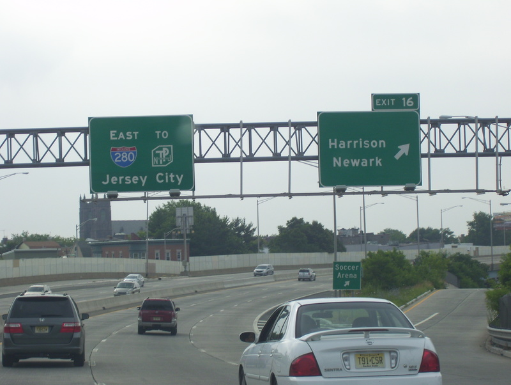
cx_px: 256
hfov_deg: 18.2
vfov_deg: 13.7
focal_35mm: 108
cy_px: 192
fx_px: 1596
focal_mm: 18
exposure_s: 1/400
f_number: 4.6
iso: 80
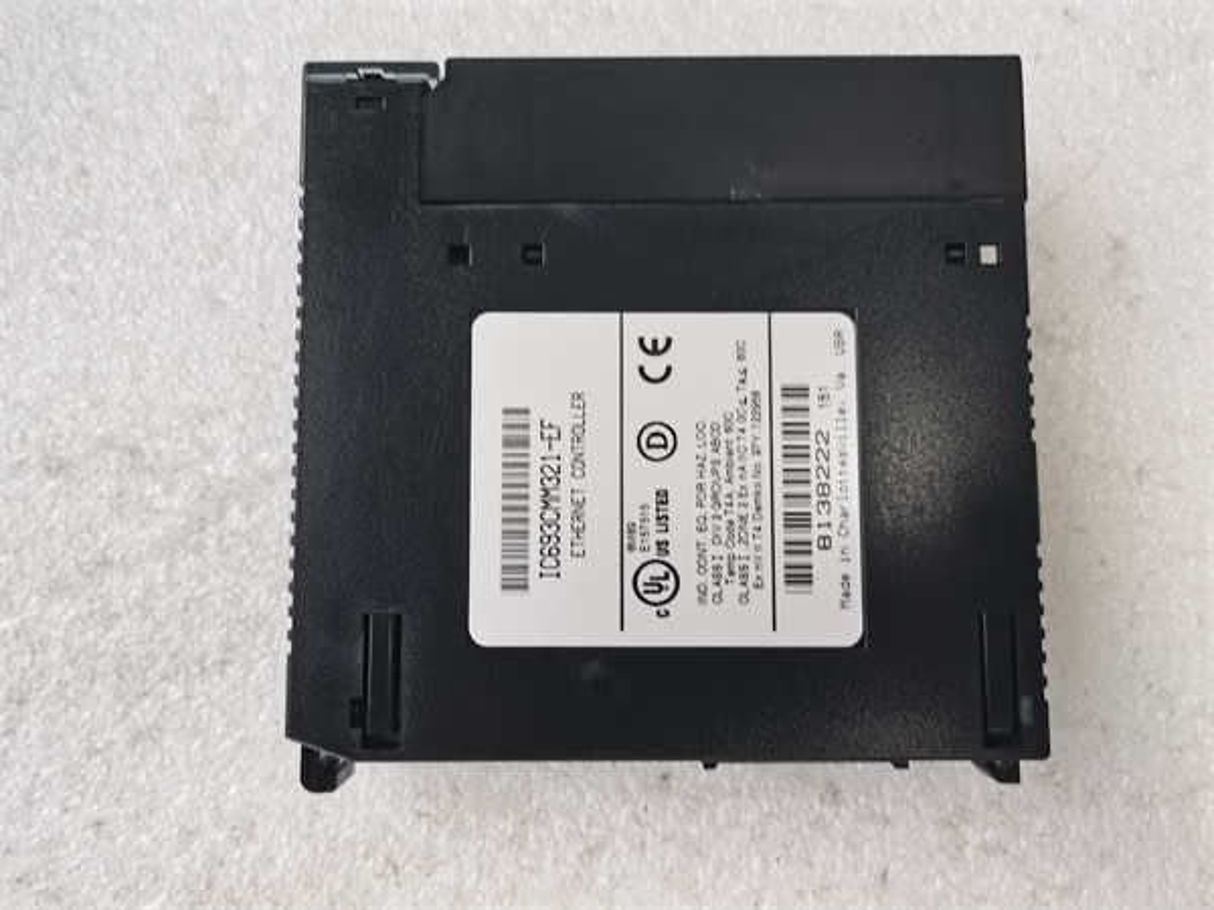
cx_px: 607
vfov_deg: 53.1
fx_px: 912
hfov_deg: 67.3
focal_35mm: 26
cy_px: 455
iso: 64
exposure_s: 1/99.9
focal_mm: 5.58
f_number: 1.8
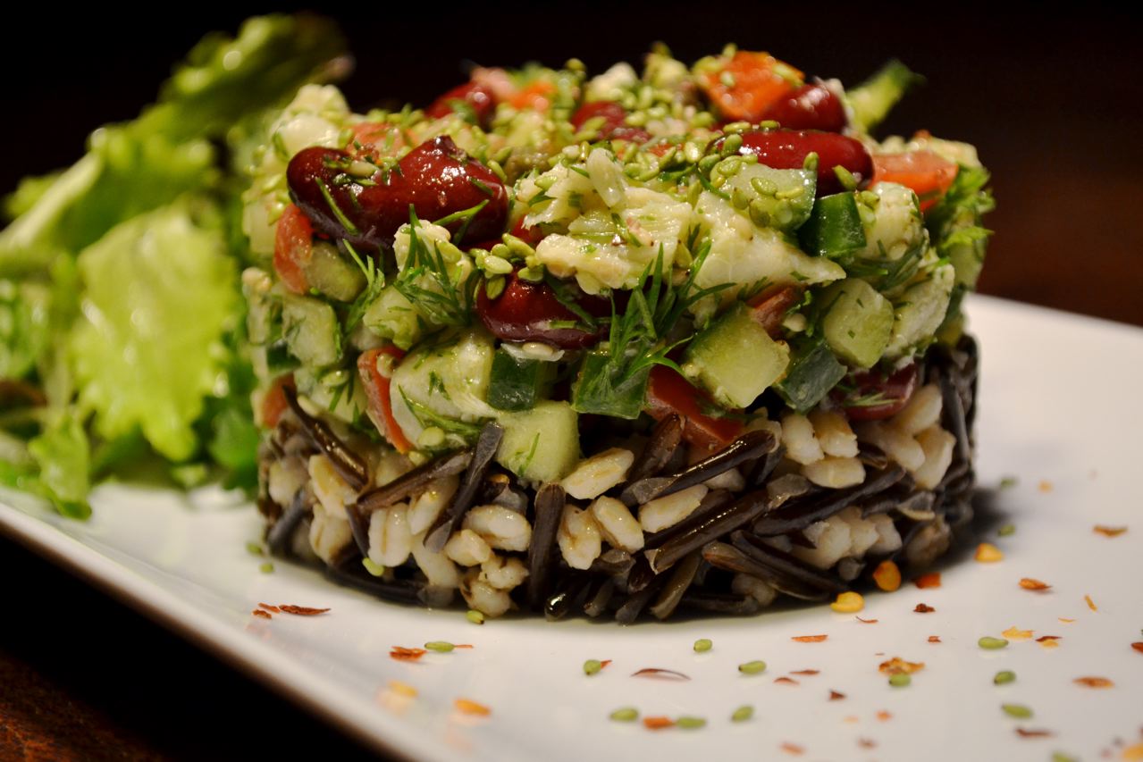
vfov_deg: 16.6
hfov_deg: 24.6
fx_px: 2619
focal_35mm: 82
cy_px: 381
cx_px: 572
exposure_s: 1/60
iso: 800
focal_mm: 55
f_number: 5.6
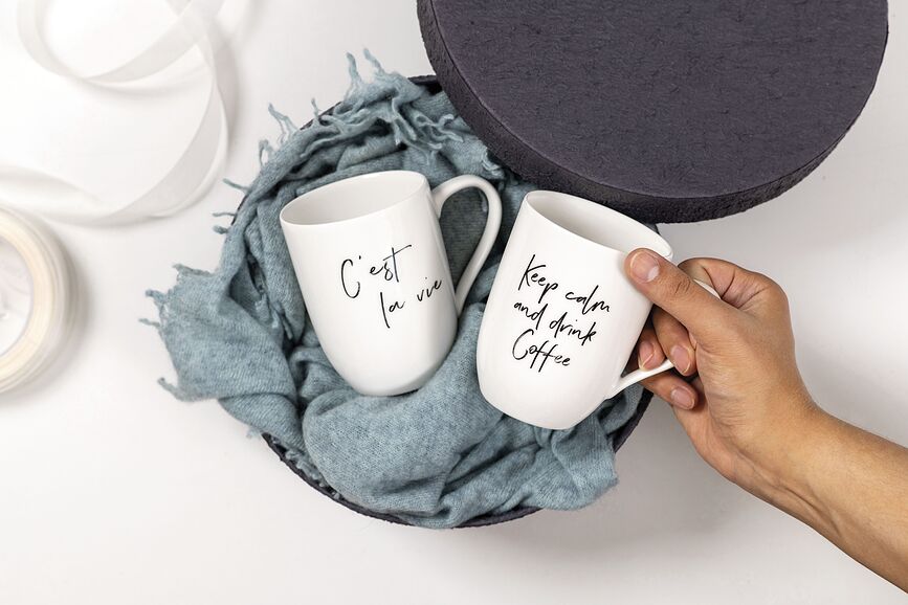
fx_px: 2144
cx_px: 454
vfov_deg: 16.1
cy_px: 302
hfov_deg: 23.9
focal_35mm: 85
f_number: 7.1
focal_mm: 85
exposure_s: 1/8
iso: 100
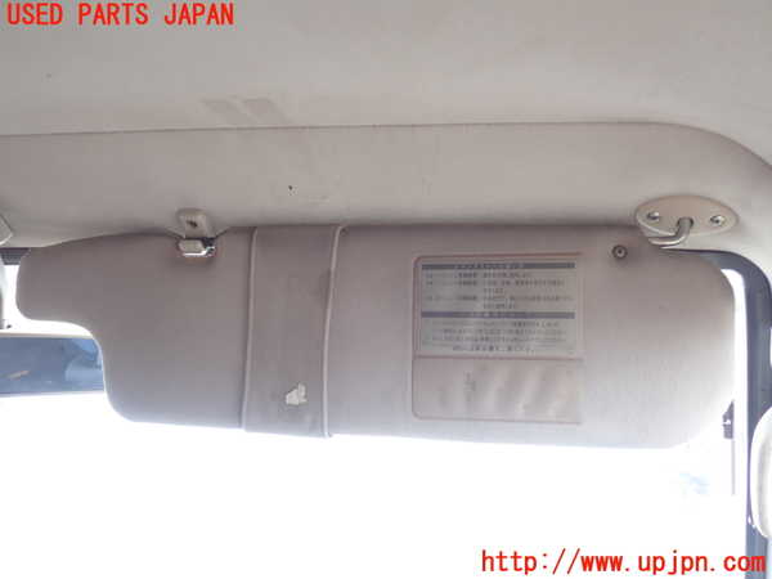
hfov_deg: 60.0
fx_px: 669
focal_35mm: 30
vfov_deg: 46.8
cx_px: 386
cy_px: 290
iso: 125
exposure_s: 1/60
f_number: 2.3
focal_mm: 5.4
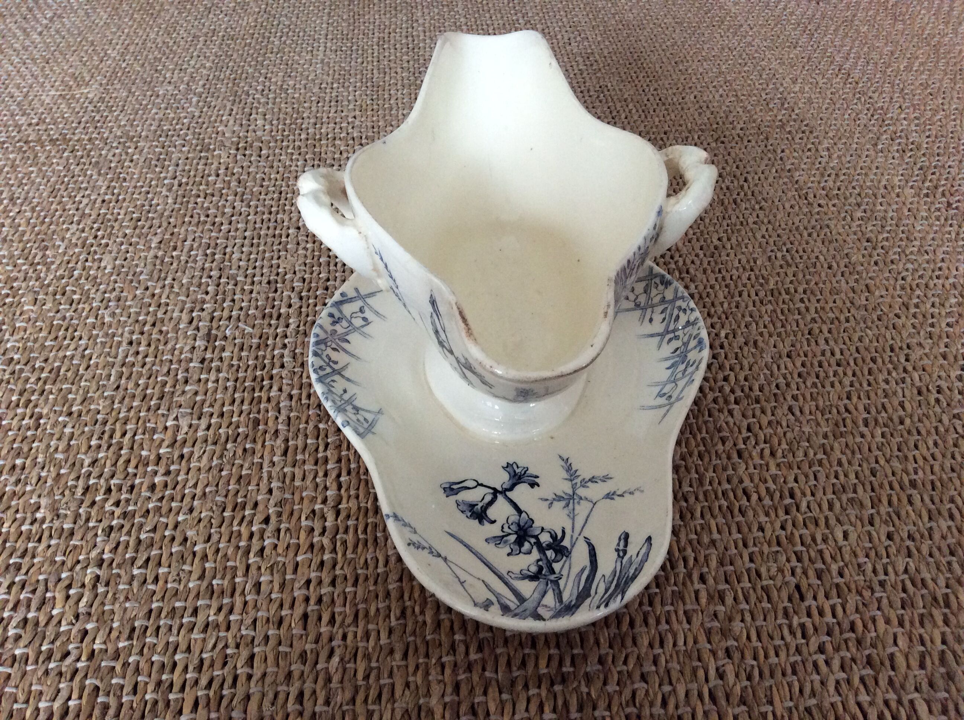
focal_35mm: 32
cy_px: 360
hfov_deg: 56.9
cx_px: 482
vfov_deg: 44.1
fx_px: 890
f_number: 2.4
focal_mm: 3.3
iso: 160
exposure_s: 1/25
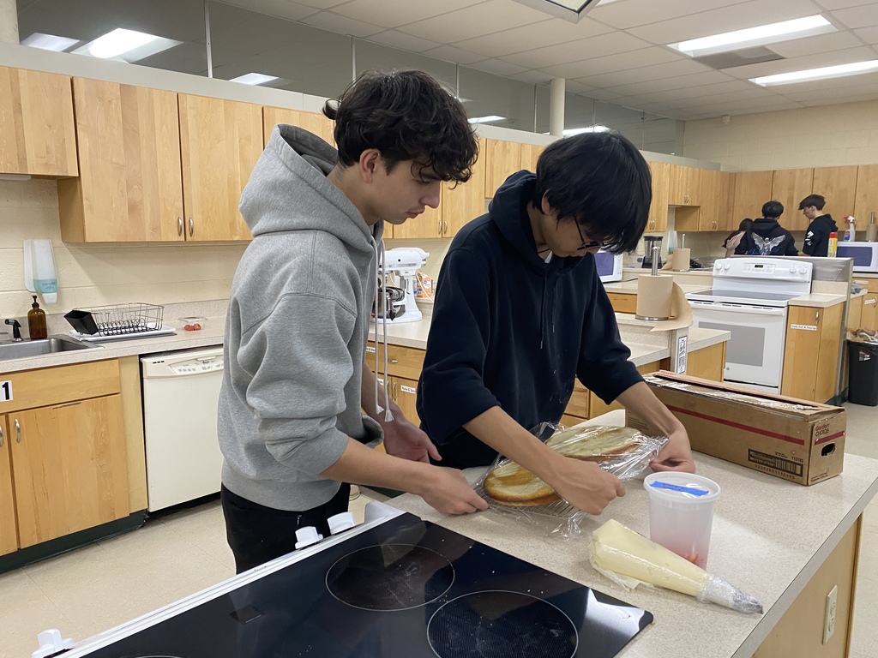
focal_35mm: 26
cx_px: 439
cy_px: 329
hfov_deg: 67.3
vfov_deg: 53.1
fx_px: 659
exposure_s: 1/60
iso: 250
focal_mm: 4.25
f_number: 1.8
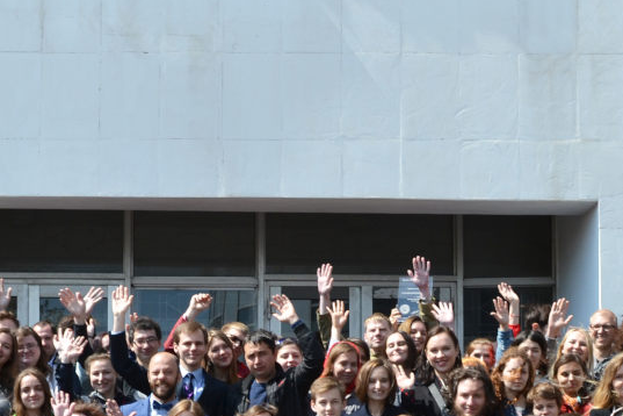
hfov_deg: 23.5
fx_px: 1488
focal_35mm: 86
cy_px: 492
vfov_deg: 15.3
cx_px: 200
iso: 100
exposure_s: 1/200
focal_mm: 22
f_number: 7.1
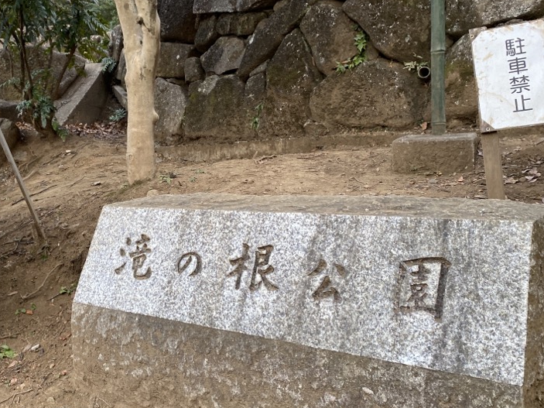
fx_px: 581
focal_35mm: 37
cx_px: 190
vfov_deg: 38.6
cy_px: 184
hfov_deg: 49.4
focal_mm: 4.25
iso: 125
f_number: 1.8
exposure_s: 1/121
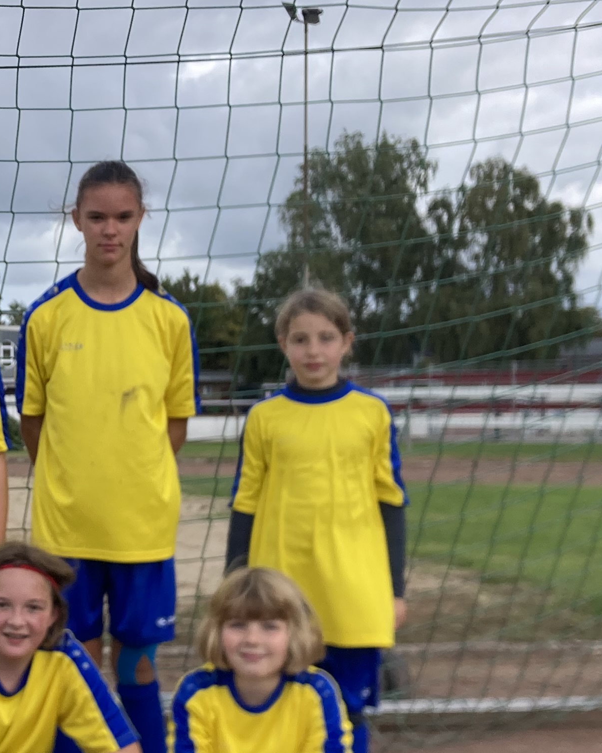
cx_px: -87
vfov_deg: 26.0
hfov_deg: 19.9
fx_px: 1626
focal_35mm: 73
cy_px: 467
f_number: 1.8
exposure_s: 1/1297
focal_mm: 3.99
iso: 20
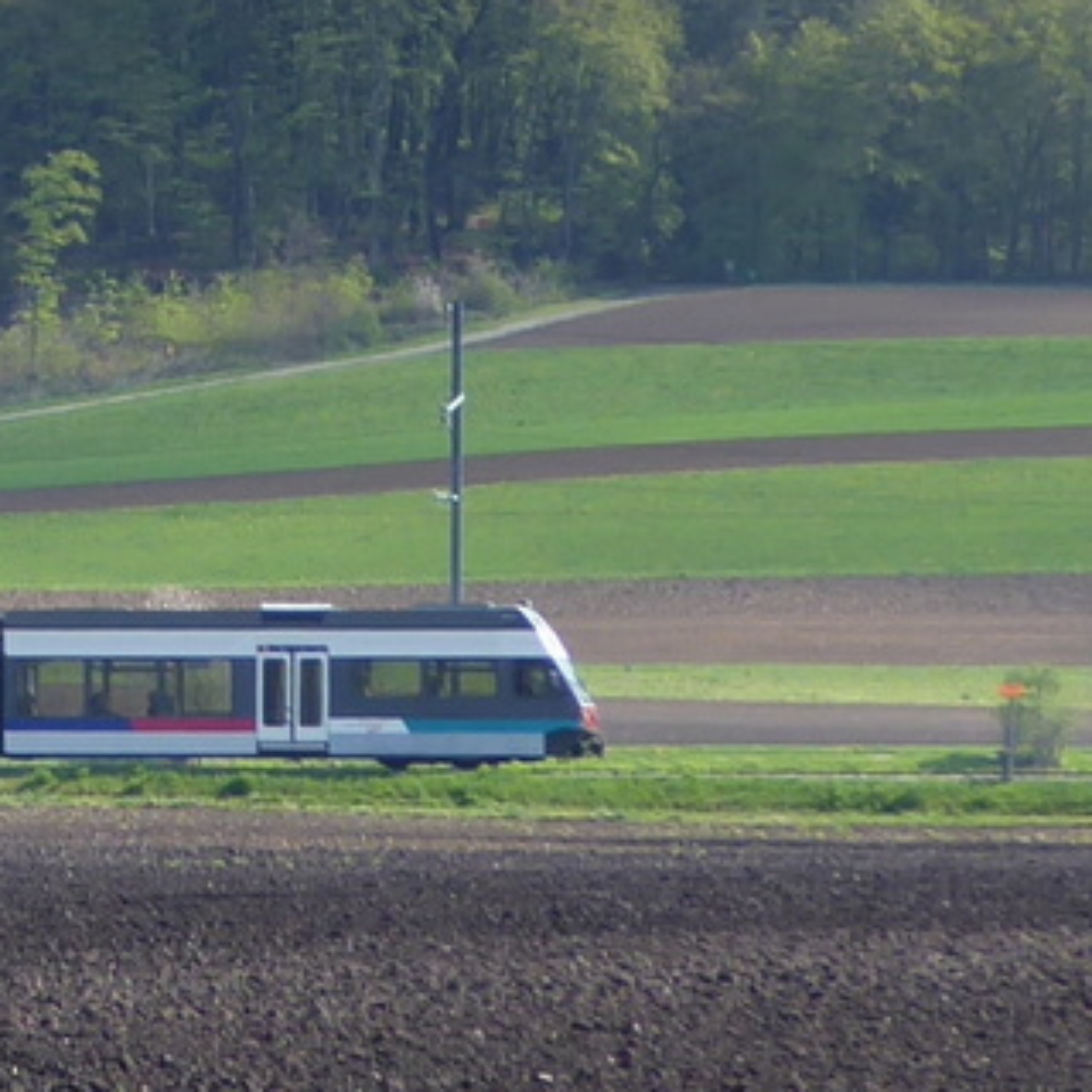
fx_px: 7709
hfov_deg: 7.9
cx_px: -669
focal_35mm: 216
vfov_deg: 8.1
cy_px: 555
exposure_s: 1/250
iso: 80
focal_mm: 11.7
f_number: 4.4
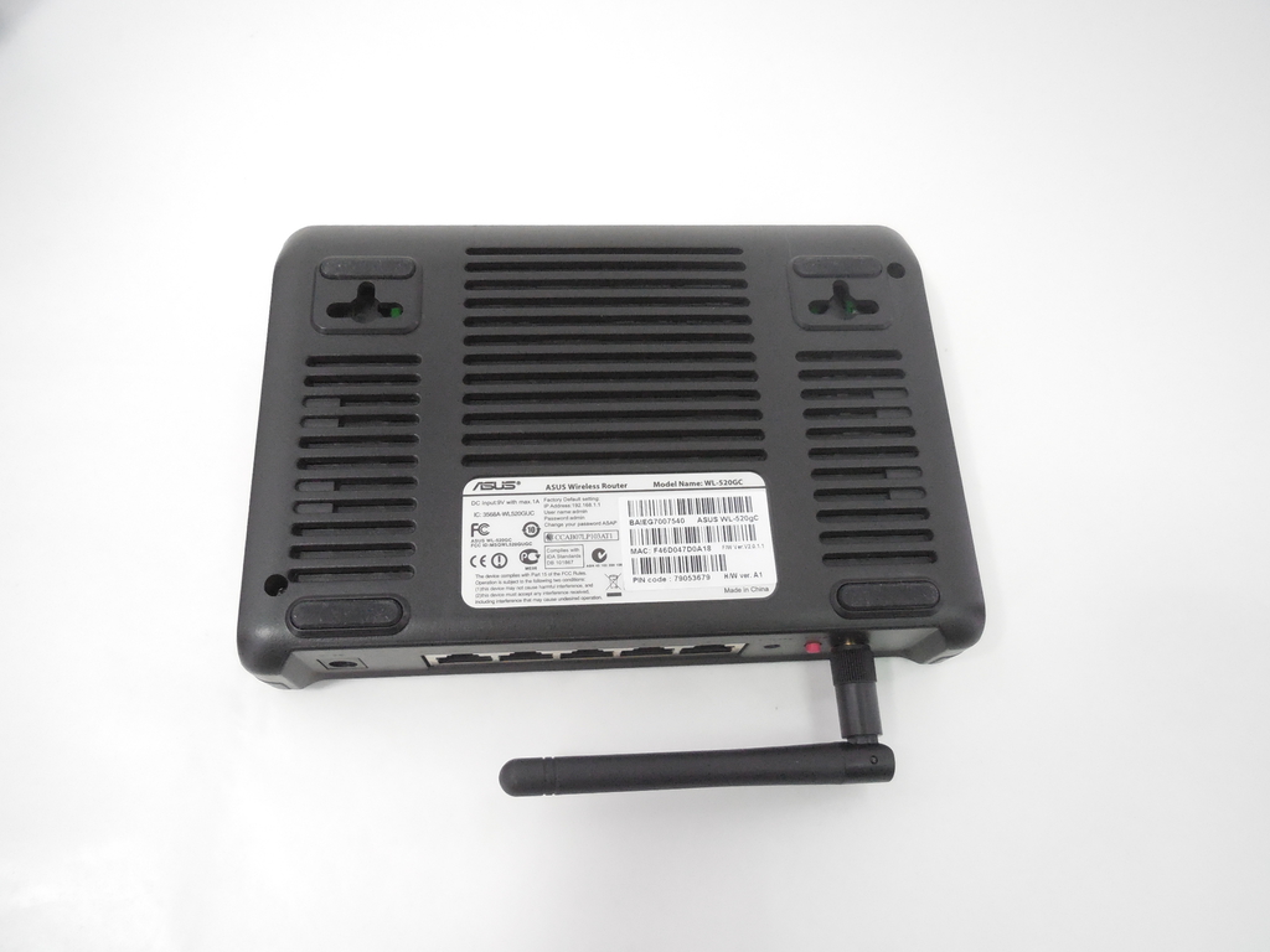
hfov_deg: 69.4
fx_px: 917
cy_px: 476
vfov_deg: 54.9
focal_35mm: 25
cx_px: 635
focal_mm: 4.5
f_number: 3.1
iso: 640
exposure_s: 1/250
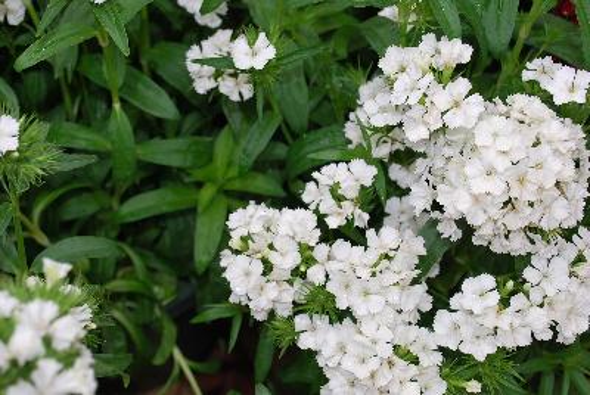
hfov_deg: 37.8
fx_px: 862
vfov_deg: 25.8
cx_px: 295
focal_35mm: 52
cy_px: 198
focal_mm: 35
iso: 100
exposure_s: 1/200
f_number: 6.3
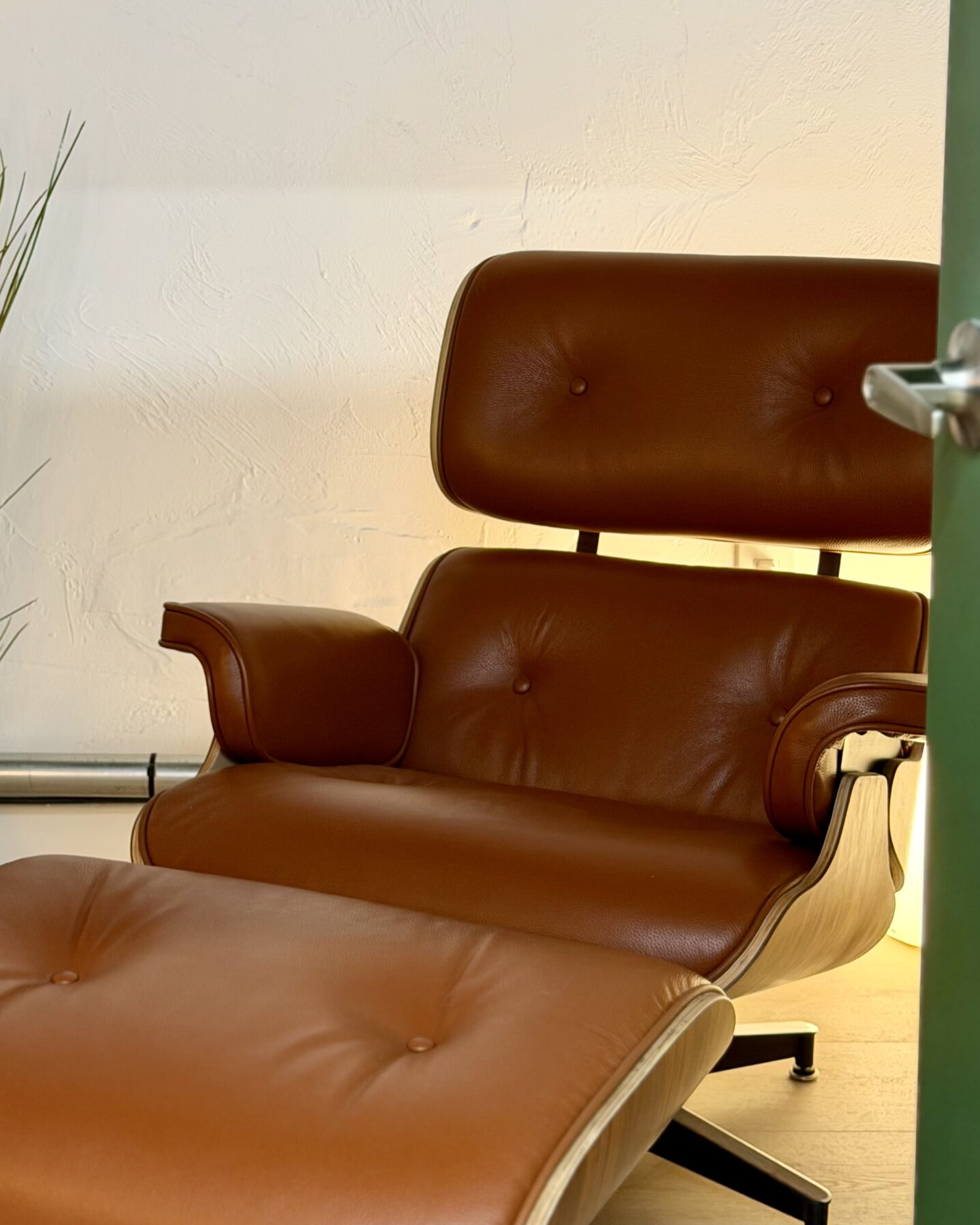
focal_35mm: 67
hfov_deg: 22.8
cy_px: 371
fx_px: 2429
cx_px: 421
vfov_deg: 28.1
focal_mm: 6.76
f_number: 1.78
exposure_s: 1/40
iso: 200
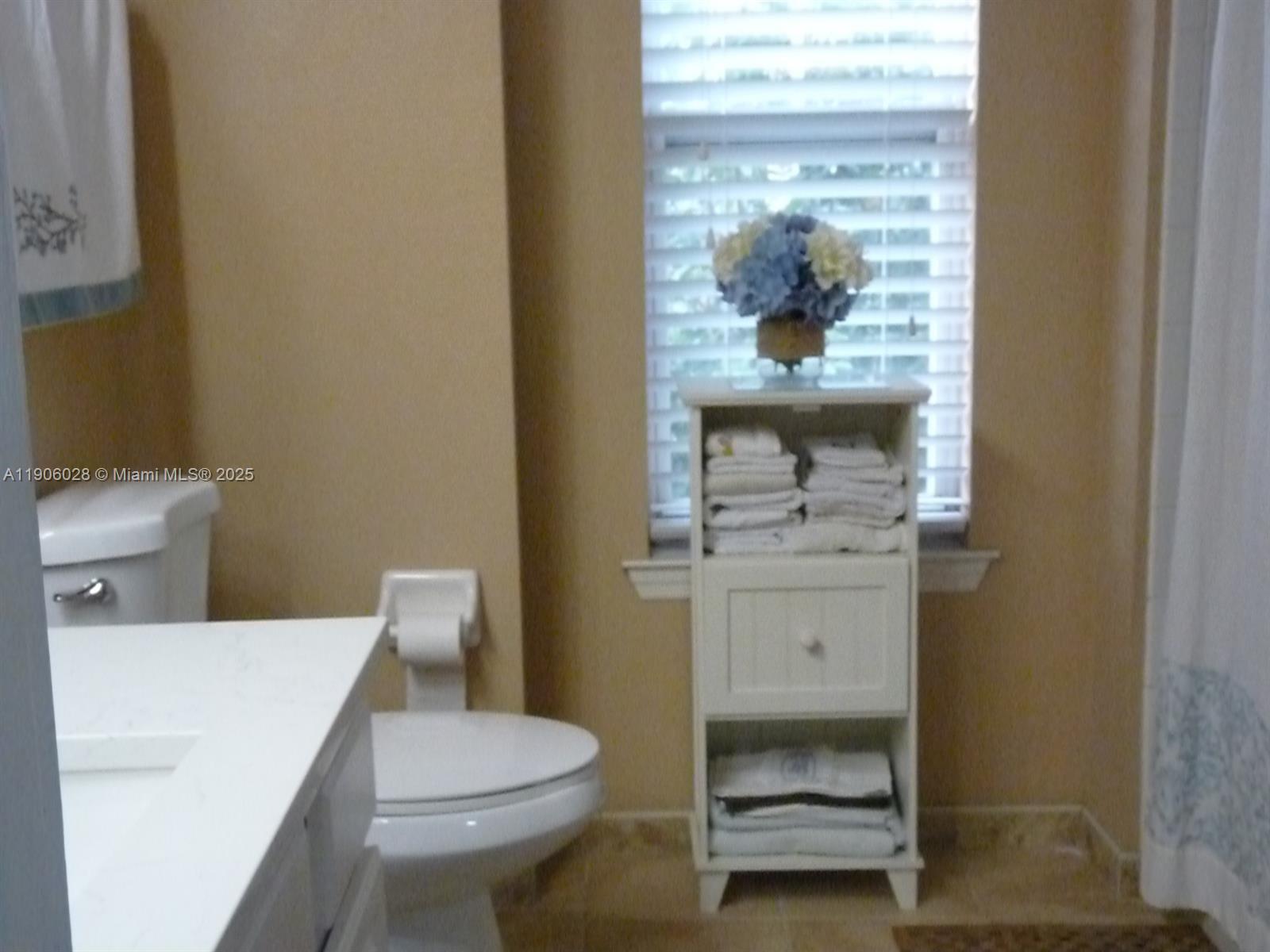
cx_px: 635
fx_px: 1578
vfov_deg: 33.6
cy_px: 476
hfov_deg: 43.9
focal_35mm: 43
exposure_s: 1/160
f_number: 4
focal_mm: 7.6
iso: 1600
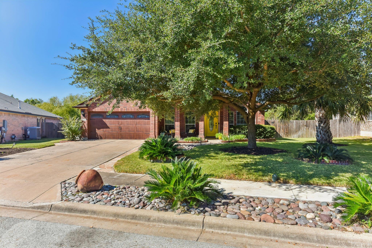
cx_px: 186
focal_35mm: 22
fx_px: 227
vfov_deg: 57.2
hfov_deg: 78.6
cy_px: 124
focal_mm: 22
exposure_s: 1/800
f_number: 8
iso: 400
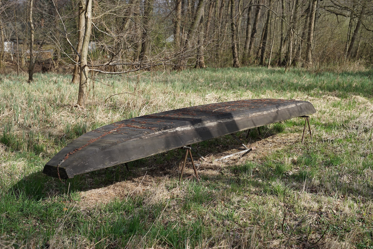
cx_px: 186
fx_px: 518
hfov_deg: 39.6
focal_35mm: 50
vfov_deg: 27.0
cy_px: 124
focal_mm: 50
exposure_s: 1/200
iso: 100
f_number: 5.6
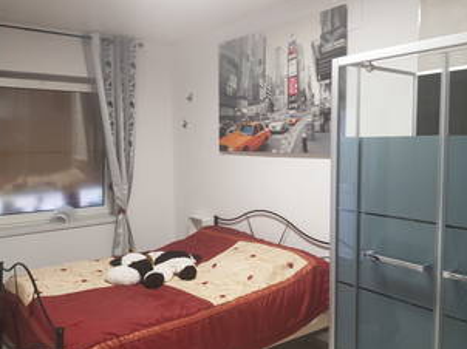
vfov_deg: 45.4
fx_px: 418
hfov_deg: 58.3
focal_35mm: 31
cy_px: 181
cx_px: 216
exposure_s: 1/33
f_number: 1.7
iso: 160
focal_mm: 4.2
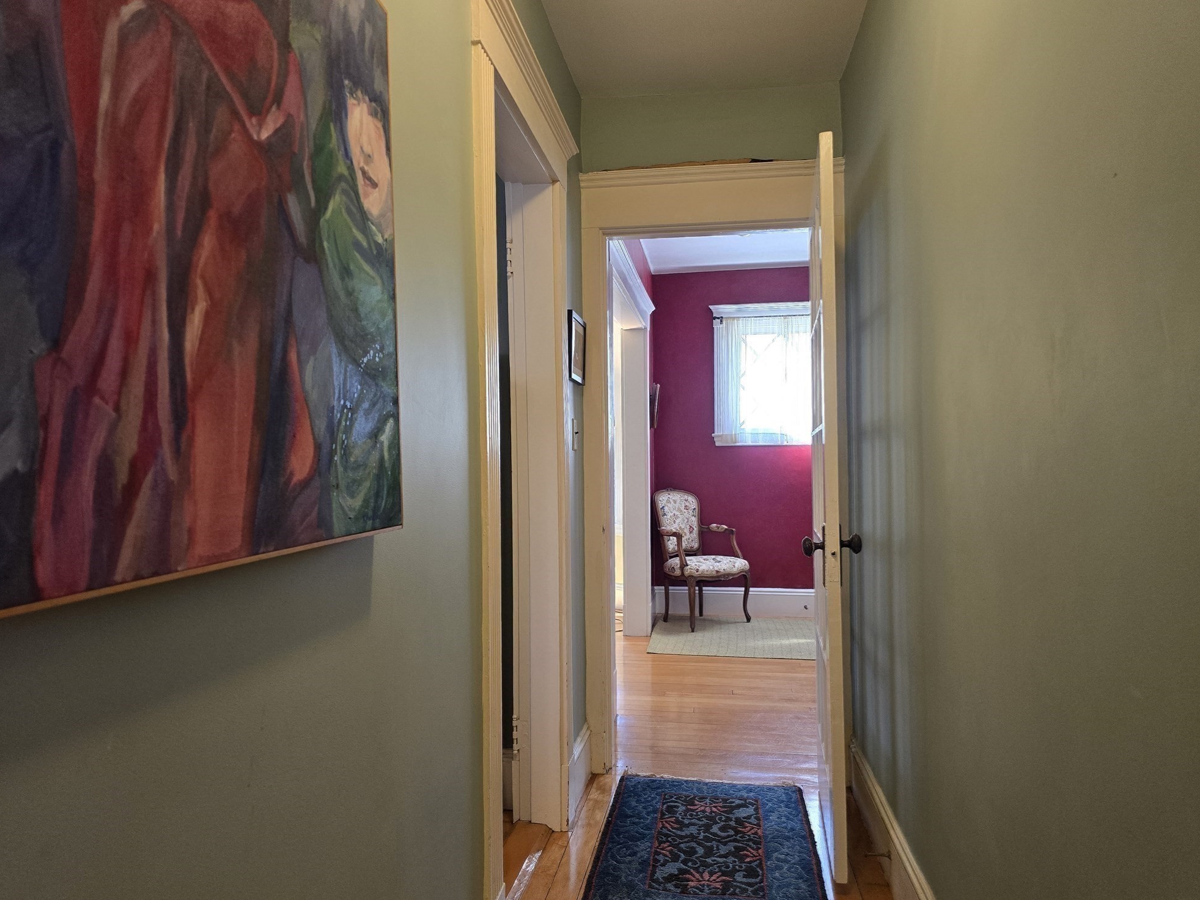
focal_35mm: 24
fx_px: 832
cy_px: 460
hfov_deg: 71.6
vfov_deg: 56.8
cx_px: 610
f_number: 1.7
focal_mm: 6.3
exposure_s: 1/120
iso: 250
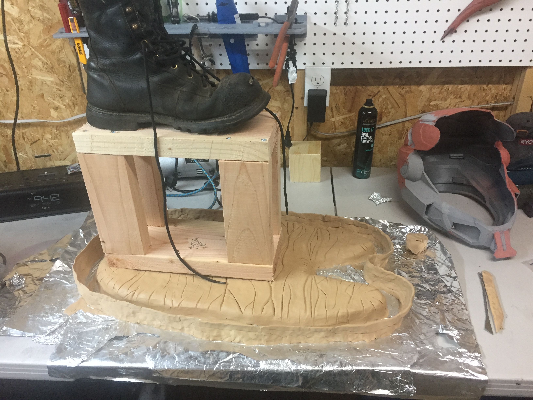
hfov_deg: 61.7
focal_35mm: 29
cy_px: 200
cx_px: 266
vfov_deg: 48.2
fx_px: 447
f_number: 2.2
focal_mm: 4.15
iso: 125
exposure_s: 1/30
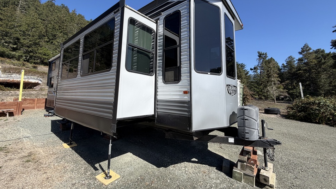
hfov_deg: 99.4
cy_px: 82
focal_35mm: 16
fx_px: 143
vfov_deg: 66.8
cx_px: 169
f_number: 2.2
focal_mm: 2.22
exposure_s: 1/779
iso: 32
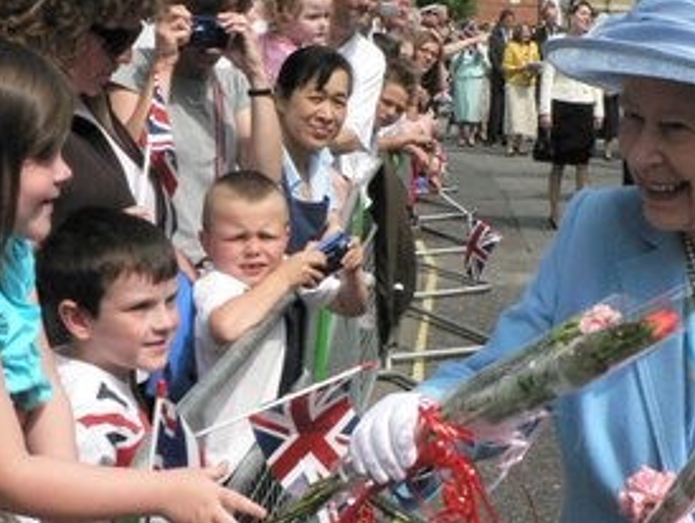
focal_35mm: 63
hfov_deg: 30.7
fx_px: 1266
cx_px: 378
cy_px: 228
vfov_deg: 23.3
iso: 400
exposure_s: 1/800
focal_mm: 6
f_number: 8
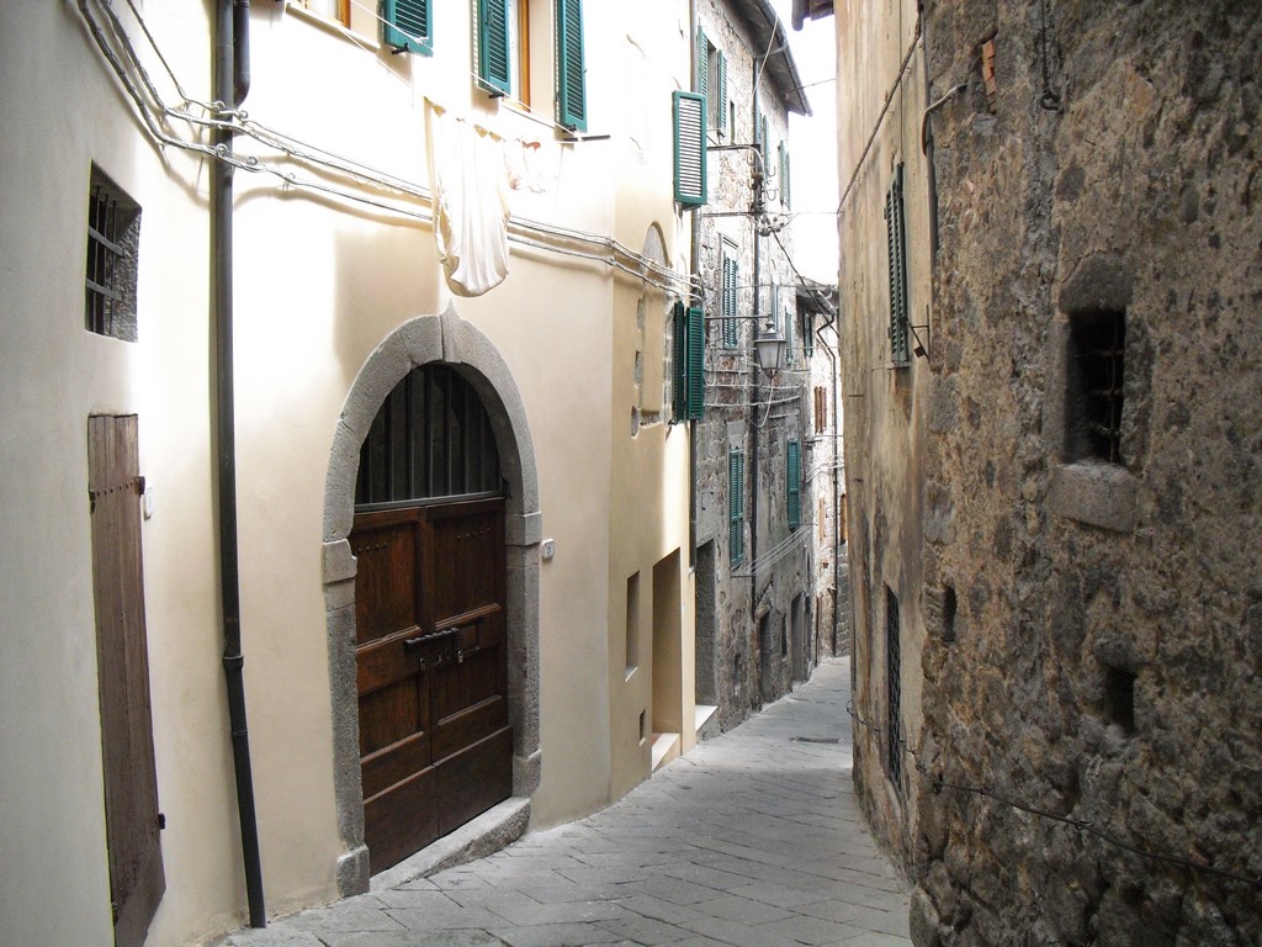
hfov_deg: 51.4
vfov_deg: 39.7
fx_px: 1312
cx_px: 631
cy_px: 474
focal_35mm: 36
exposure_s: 1/500
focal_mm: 6.3
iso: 400
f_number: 3.1
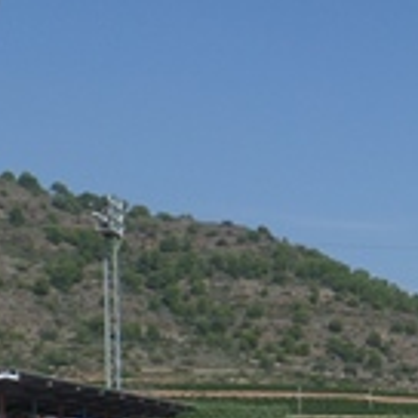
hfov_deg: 15.1
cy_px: 492
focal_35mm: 109
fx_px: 1489
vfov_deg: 15.4
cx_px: 578
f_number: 4.1
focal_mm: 5
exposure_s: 1/1000
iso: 100
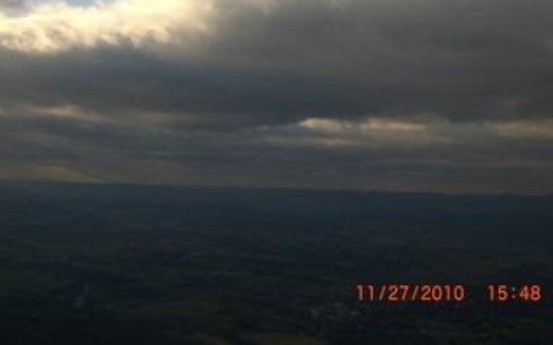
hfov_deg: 39.5
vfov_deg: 25.0
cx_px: 233
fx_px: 768
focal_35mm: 51
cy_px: 84
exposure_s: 1/500
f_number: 4.4
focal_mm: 6.3
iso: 50
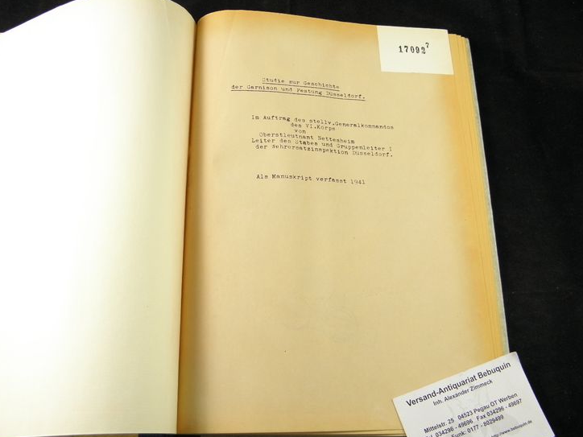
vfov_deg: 40.7
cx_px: 291
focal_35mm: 35
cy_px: 228
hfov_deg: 52.6
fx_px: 589
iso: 125
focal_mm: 5.9
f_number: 3.6
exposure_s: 1/30
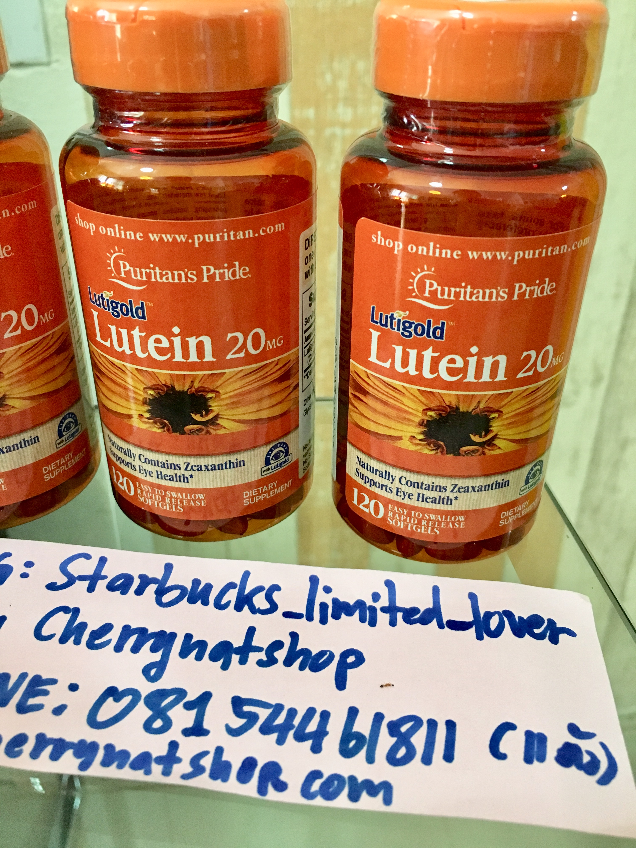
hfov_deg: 48.2
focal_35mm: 29
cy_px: 424
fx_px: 710
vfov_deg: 61.7
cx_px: 318
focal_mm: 4.15
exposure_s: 1/17
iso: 200
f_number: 2.2
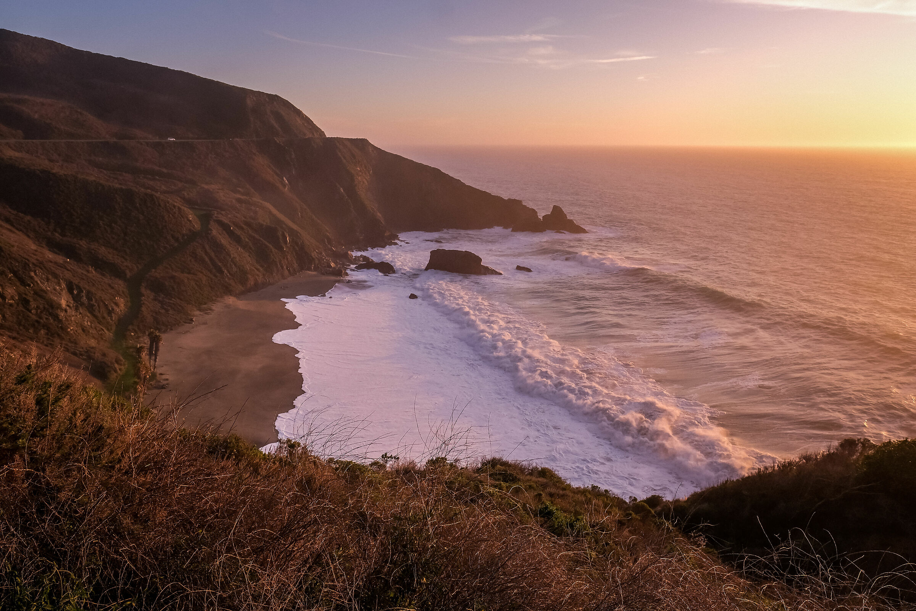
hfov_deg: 73.7
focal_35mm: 24
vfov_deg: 53.1
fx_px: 611
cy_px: 306
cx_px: 458
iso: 160
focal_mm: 16
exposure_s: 1/120
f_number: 6.4
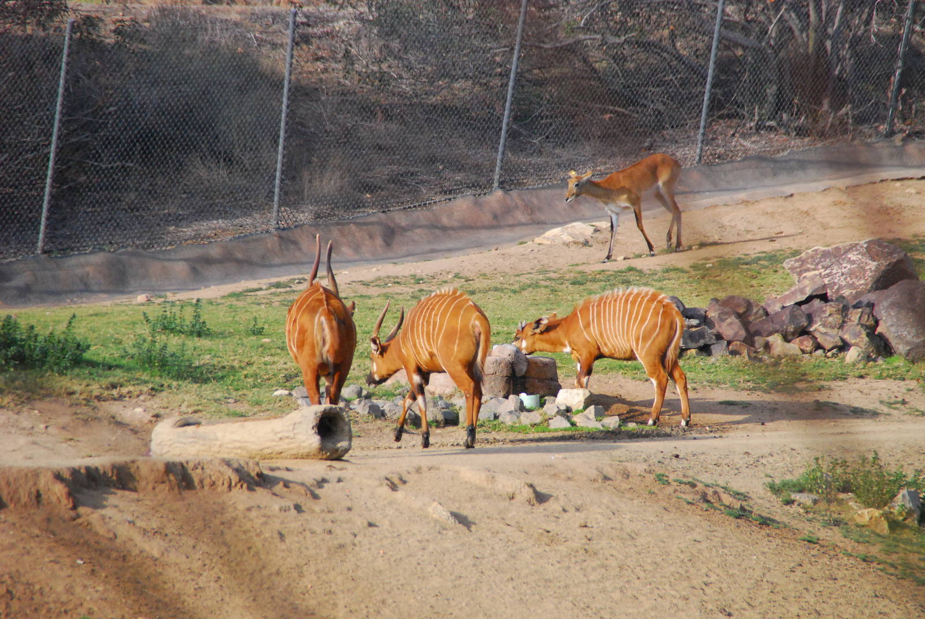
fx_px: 7717
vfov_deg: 4.6
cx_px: 462
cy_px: 310
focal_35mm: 300
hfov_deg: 6.9
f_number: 6.3
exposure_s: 1/1600
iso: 1250
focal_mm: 200
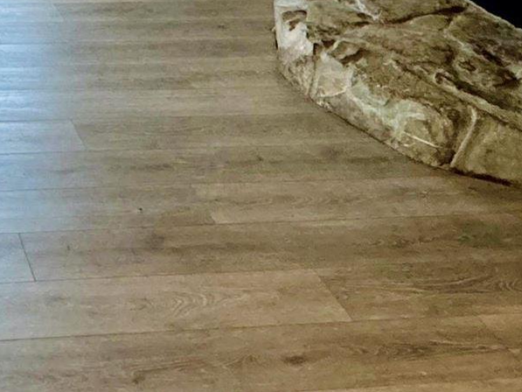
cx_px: -59
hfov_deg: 25.0
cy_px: -382
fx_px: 1086
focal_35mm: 72
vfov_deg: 16.1
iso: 250
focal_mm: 2.22
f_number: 2.2
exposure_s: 1/120
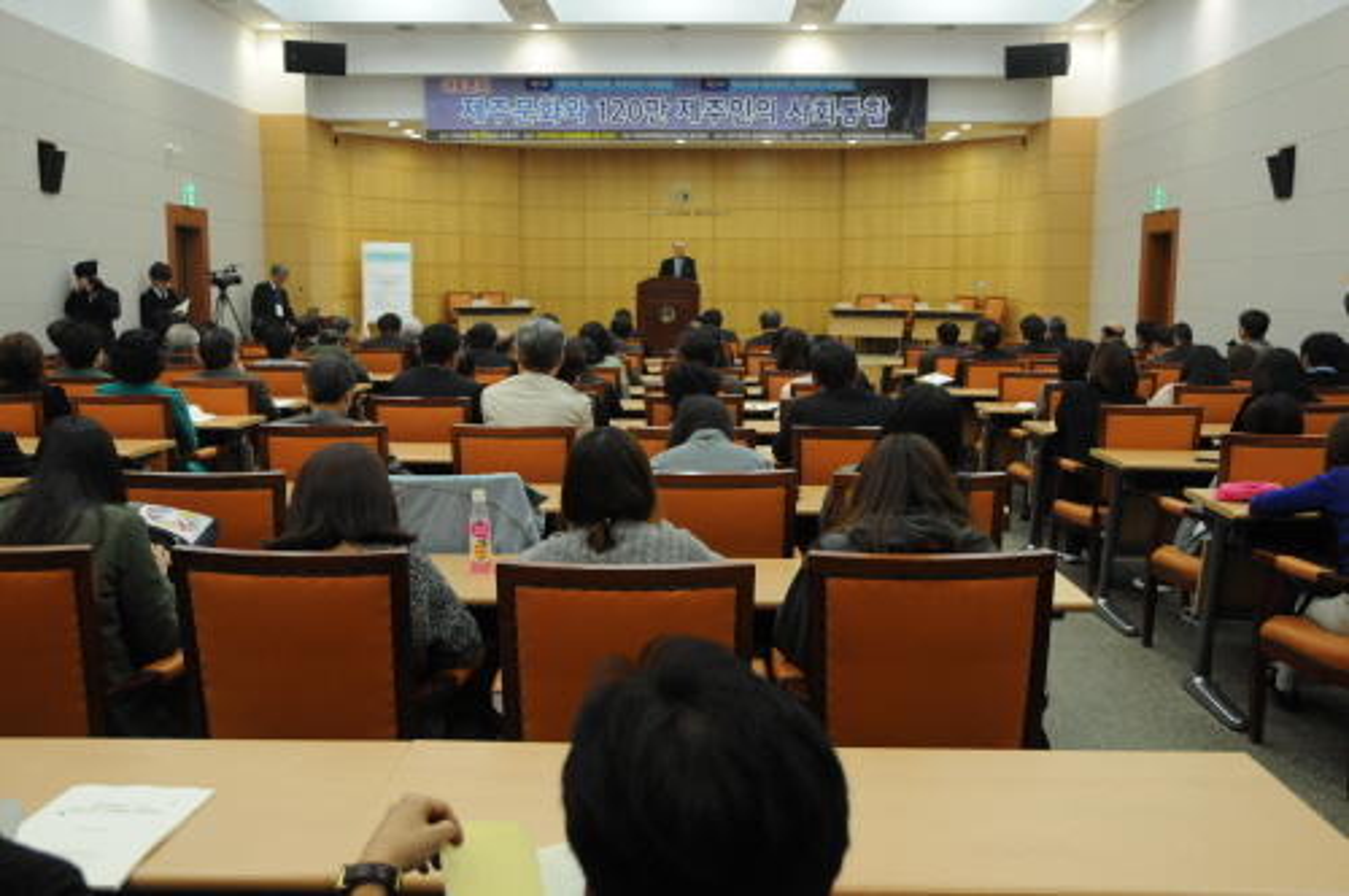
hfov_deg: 57.3
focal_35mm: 33
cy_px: 448
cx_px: 674
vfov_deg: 39.9
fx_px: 1235
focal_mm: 22
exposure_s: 1/100
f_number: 3.8
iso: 800
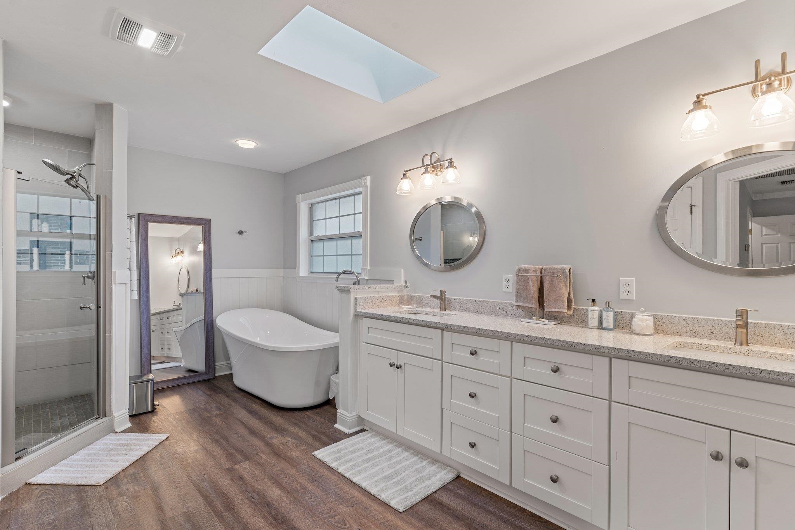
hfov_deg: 93.3
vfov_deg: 70.4
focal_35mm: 17
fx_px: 375
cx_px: 398
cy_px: 265
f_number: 9
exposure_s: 1.3
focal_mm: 17
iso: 100
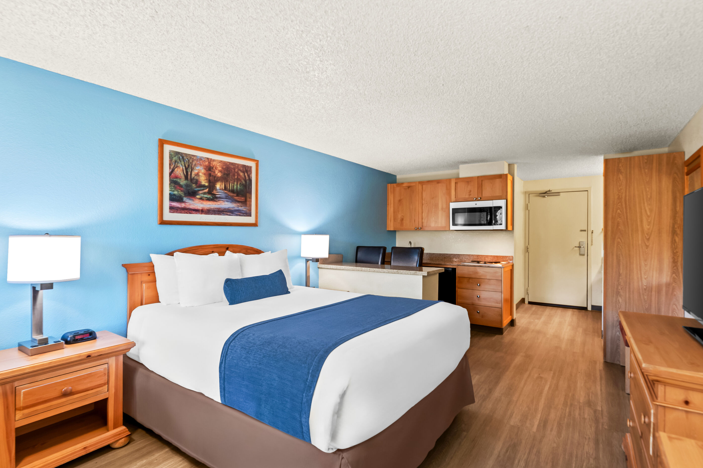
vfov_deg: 70.4
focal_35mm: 17
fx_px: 332
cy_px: 242
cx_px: 361
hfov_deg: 93.3
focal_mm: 16
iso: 200
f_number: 7.1
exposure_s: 1/2.5
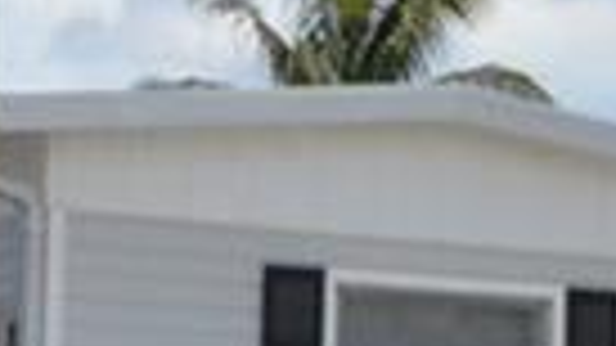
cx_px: 265
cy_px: 245
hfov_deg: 15.2
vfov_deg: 8.6
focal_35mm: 141
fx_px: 2303
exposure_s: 1/250
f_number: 22
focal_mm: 12
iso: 800
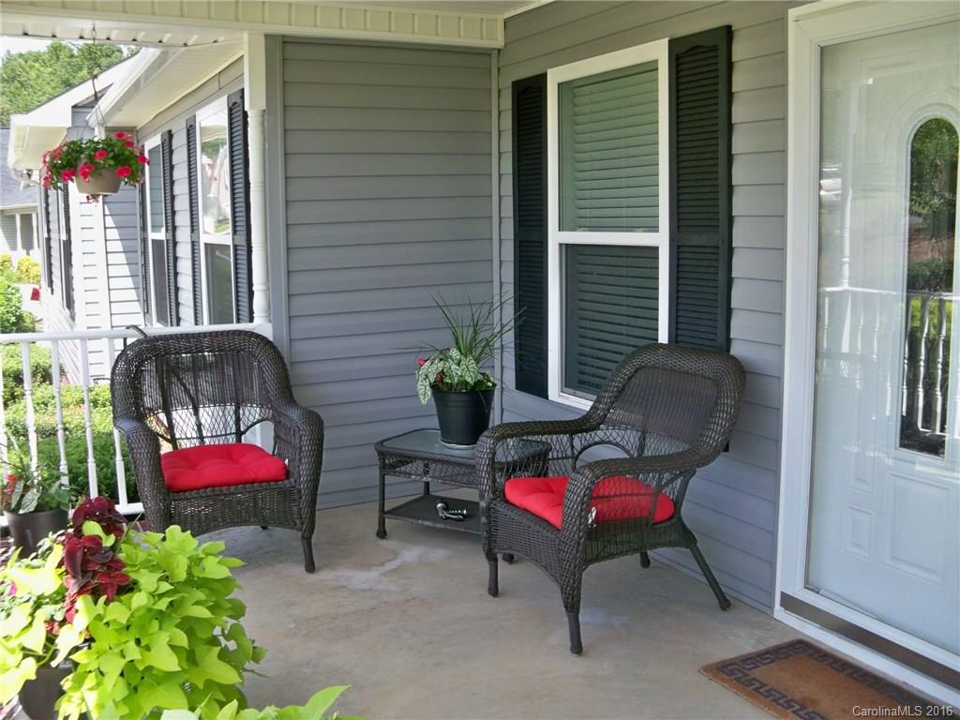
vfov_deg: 40.7
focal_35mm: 35
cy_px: 360
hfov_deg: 52.6
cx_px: 480
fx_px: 971
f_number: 3.5
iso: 80
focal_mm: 6.2
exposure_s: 1/125
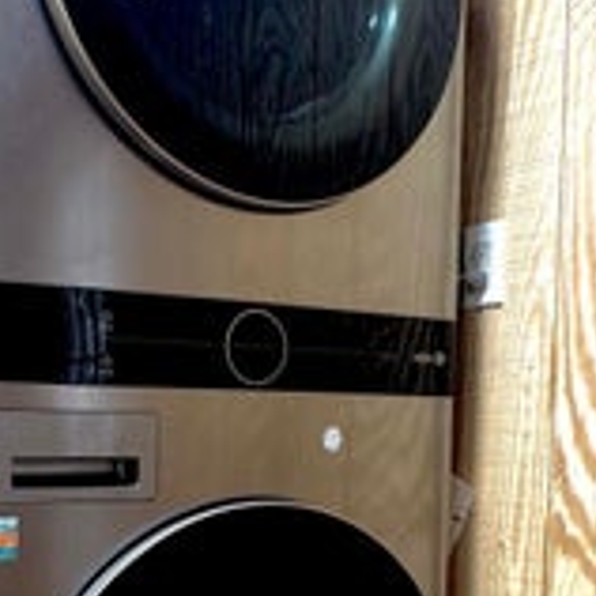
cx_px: 113
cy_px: 464
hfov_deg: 33.0
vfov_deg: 33.2
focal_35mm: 50
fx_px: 974
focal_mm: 2.22
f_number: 2.2
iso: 200
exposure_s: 1/60
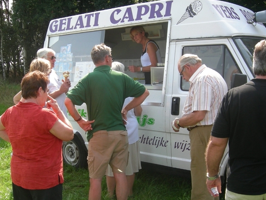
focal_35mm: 45
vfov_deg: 32.2
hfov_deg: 42.1
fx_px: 346
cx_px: 125
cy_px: 107
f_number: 4.8
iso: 64
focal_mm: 7.5
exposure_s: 1/141
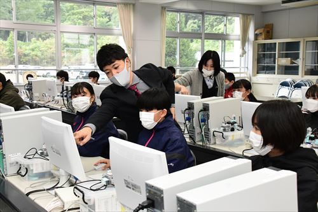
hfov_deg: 41.1
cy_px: 106
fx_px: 424
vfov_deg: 28.1
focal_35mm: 48
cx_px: 159
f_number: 7.1
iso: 2500
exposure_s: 1/250
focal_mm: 32
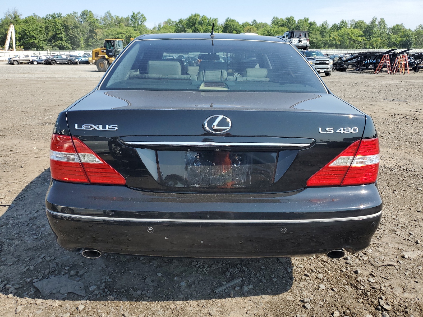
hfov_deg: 67.3
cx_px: 212
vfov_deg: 53.1
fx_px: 318
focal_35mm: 26
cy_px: 158
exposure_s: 1/1667
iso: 50
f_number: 1.5
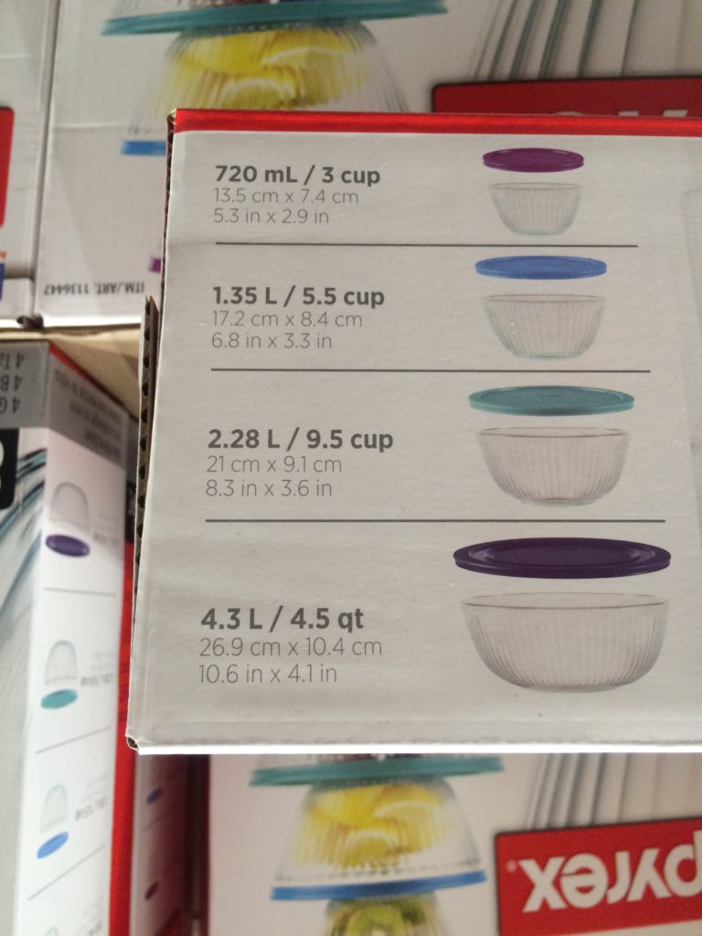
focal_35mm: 29
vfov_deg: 61.7
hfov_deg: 48.2
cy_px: 468
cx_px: 351
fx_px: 784
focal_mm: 4.15
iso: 80
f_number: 2.2
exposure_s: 1/33
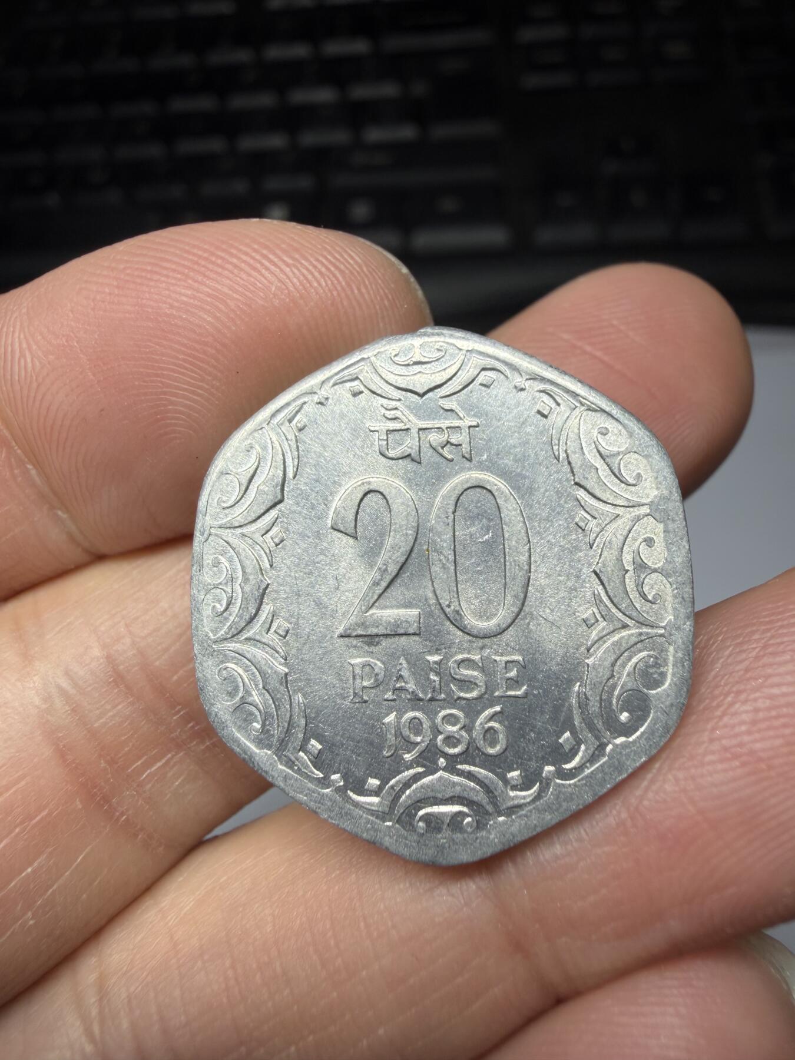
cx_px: 398
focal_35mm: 26
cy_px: 530
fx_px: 796
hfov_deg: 53.1
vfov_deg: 67.3
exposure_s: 1/122
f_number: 2.2
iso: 40
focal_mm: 2.22
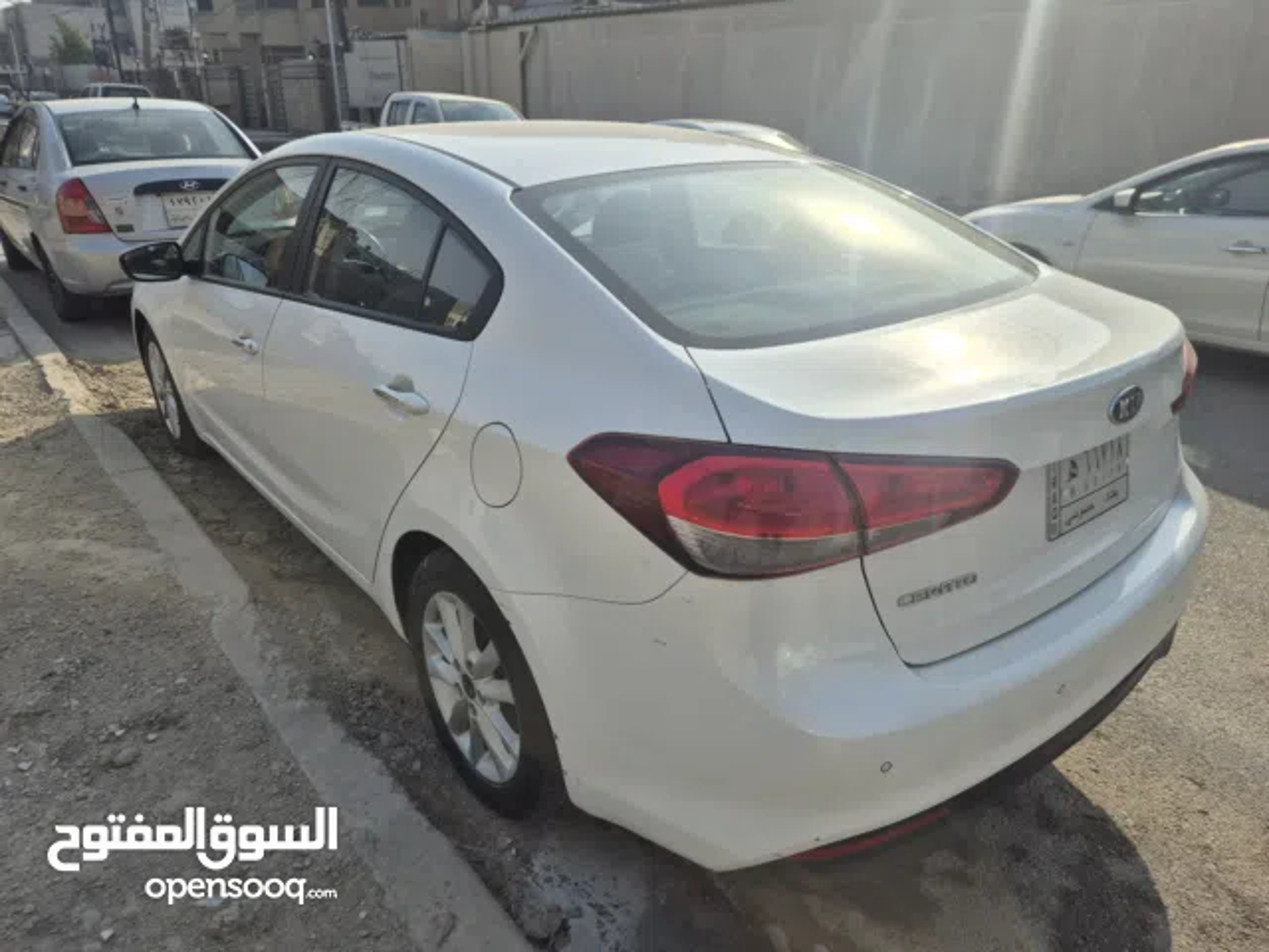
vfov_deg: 58.9
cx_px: 634
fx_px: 843
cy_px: 476
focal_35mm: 23
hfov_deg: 73.9
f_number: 1.8
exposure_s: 1/2736
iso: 25
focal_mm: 5.4
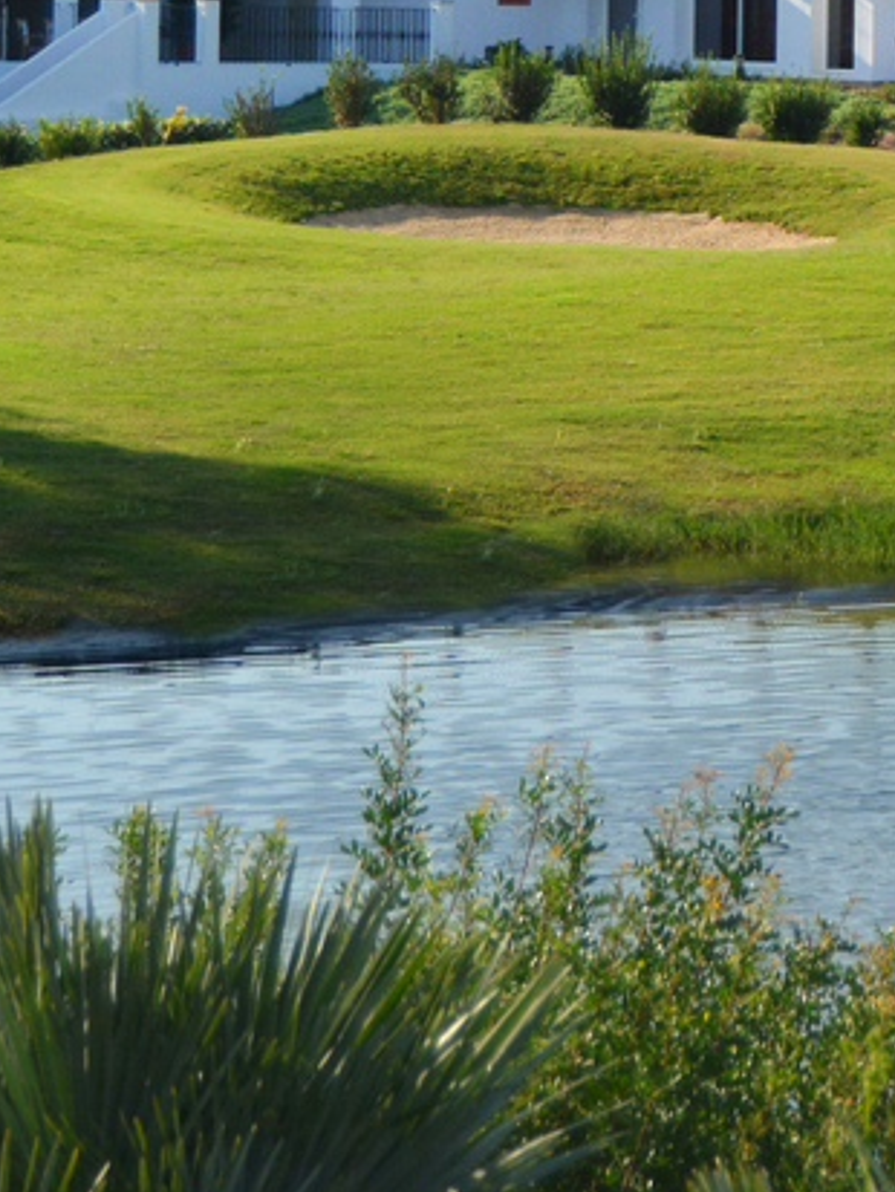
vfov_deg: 12.0
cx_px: 1169
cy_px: -62
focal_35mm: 162
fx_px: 5582
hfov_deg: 9.0
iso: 360
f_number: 4.5
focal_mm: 32
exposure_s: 1/4000
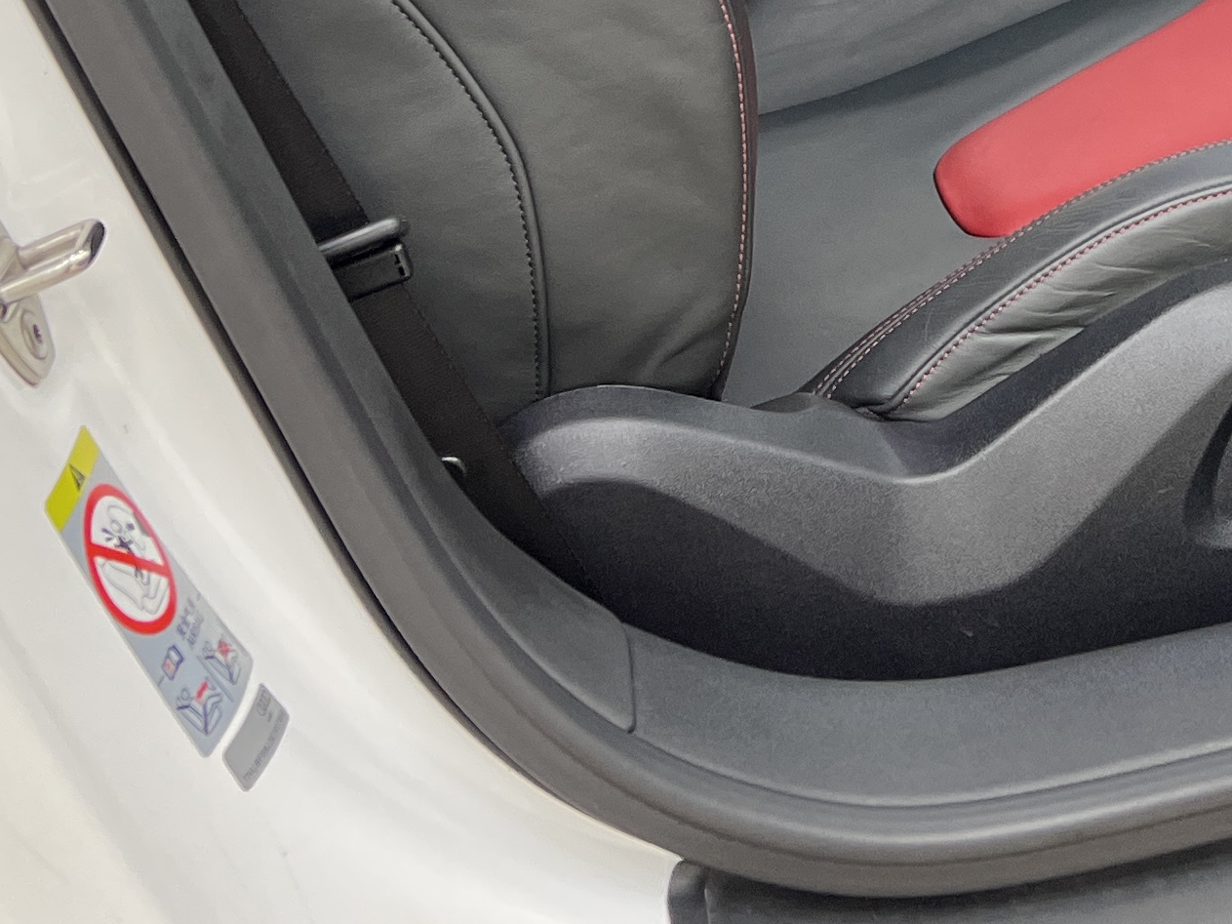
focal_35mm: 83
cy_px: -420
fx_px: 2954
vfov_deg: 16.4
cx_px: 1126
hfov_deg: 22.9
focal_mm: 5.7
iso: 80
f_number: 1.5
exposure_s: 1/100
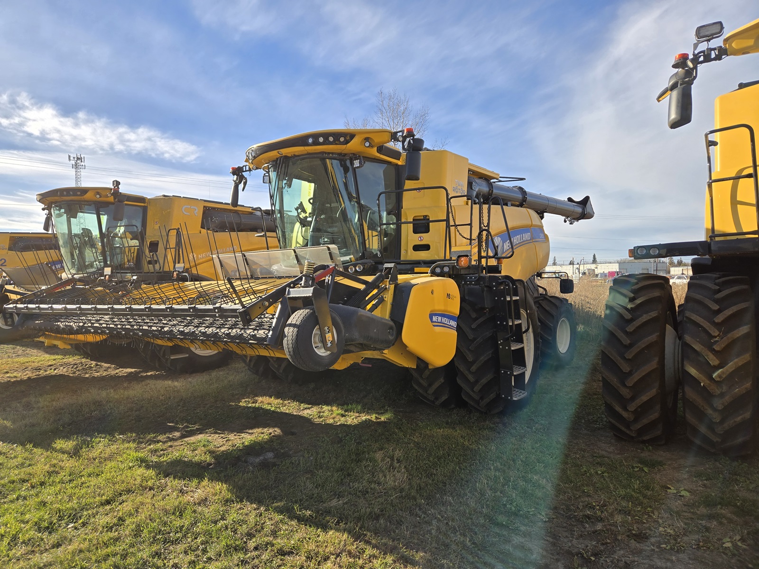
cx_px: 380
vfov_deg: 58.9
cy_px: 284
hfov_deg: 73.9
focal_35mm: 23
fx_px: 504
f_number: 1.8
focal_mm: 5.4
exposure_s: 1/1358
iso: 25
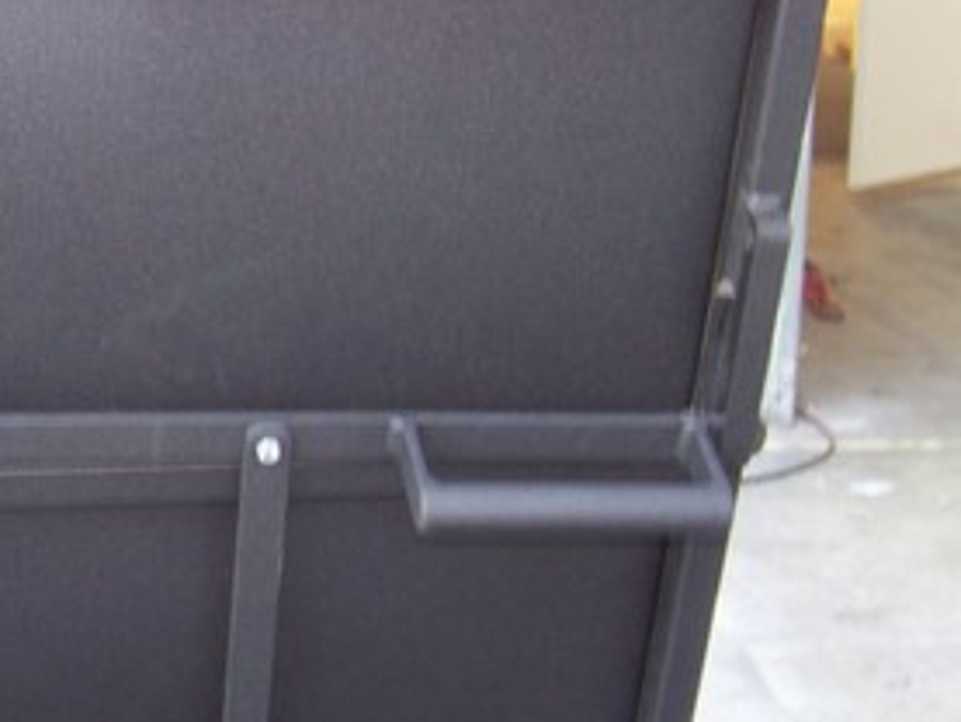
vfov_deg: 16.2
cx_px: 205
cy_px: 432
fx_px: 2527
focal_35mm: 91
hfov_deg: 21.3
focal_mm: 5.85
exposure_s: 1/30
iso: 213
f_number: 2.8
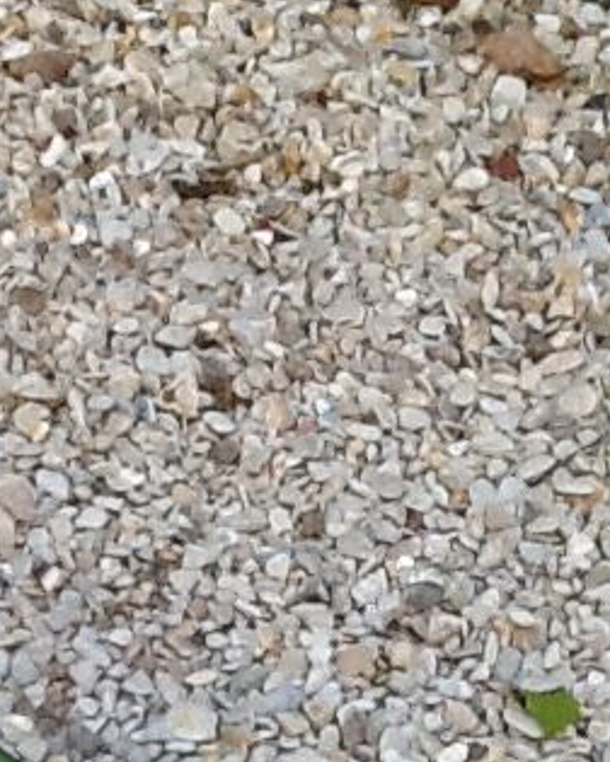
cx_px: -121
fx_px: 2956
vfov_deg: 14.0
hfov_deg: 11.5
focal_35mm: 131
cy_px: 1057
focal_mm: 2.03
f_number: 2.4
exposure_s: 1/120
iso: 50
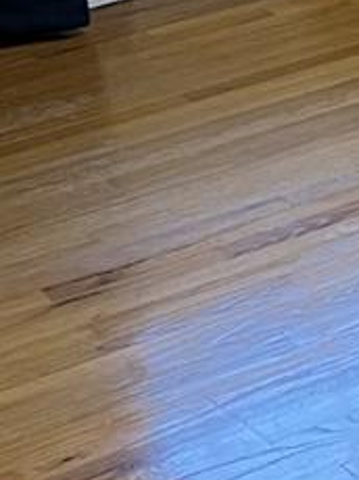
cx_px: 1035
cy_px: -159
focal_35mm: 174
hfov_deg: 7.6
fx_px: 2411
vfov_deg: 11.1
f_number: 1.5
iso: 320
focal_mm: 5.7
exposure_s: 1/60
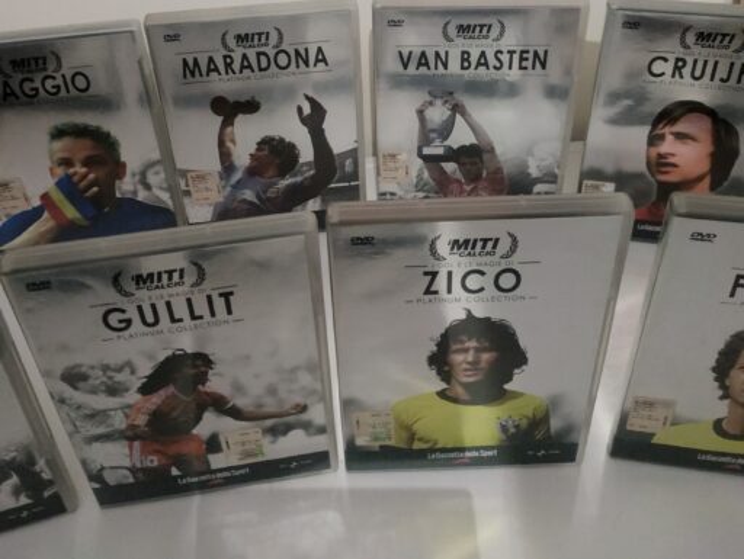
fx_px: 516
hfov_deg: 71.5
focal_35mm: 24
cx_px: 372
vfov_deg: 56.9
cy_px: 280
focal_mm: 3.94
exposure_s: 1/17
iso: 1600
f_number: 1.9
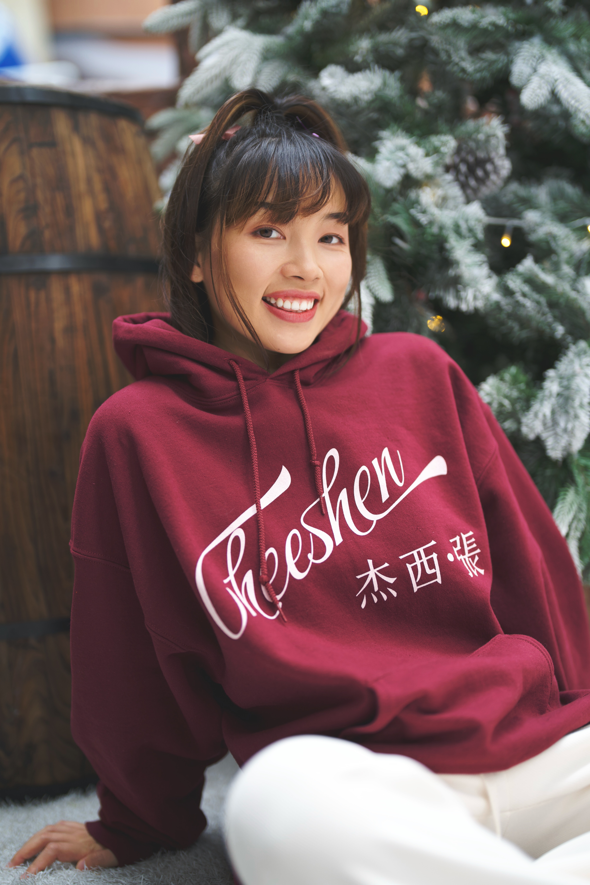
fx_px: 1229
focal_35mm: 50
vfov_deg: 39.6
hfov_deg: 27.0
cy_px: 442
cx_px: 295
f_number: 1.2
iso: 160
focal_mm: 50
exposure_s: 1/500
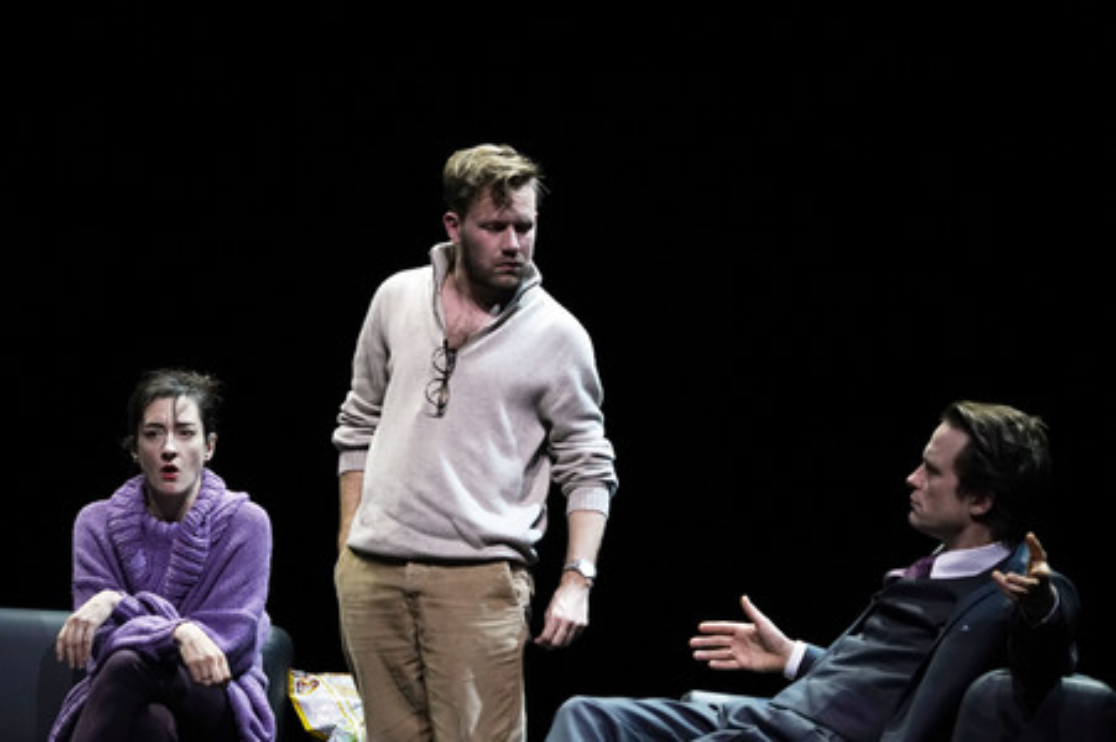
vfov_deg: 6.9
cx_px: 558
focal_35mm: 200
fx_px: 6195
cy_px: 371
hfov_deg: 10.3
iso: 4000
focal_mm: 200
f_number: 5.6
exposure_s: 1/160
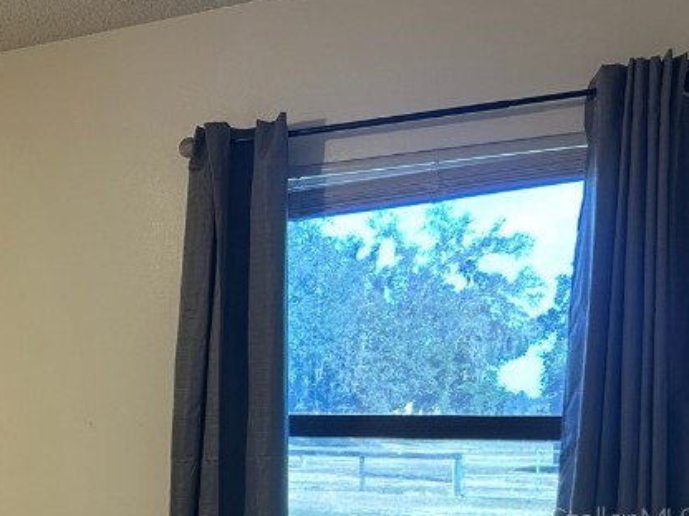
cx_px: -142
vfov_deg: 22.1
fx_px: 1274
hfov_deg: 26.8
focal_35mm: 64
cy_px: 519
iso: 100
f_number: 1.5
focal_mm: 5.7
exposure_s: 1/60
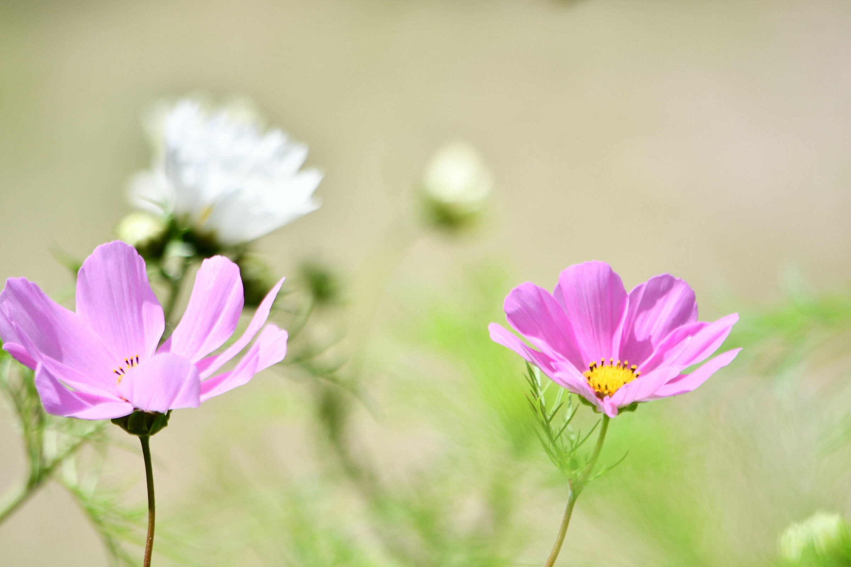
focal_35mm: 450
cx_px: 426
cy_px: 284
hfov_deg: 4.6
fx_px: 10637
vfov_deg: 3.1
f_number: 5.6
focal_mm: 300
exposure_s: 1/640
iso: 160
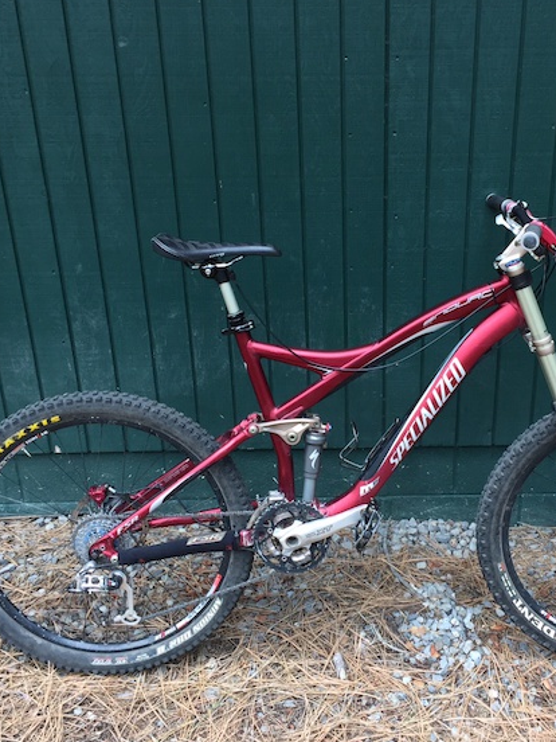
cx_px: 356
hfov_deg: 34.1
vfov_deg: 44.8
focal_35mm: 42
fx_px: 899
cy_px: 368
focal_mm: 4.15
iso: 40
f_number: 2.2
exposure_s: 1/120
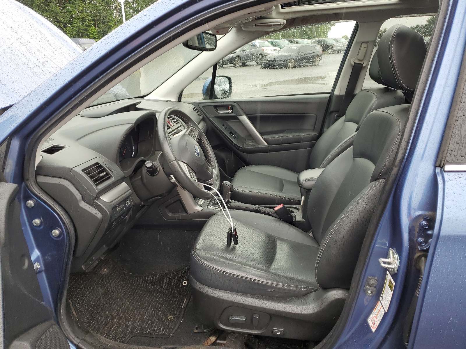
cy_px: 174
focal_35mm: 26
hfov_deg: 67.3
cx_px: 233
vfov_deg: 53.1
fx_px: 350
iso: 50
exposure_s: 1/164
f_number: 1.5
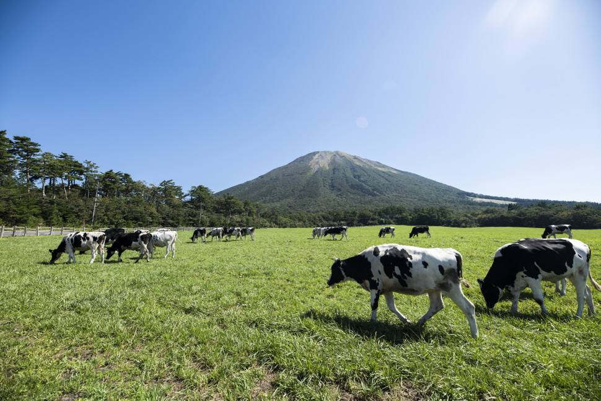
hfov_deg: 104.2
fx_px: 234
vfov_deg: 81.2
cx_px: 300
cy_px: 200
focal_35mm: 14
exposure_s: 1/800
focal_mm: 14
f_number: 5.6
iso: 100
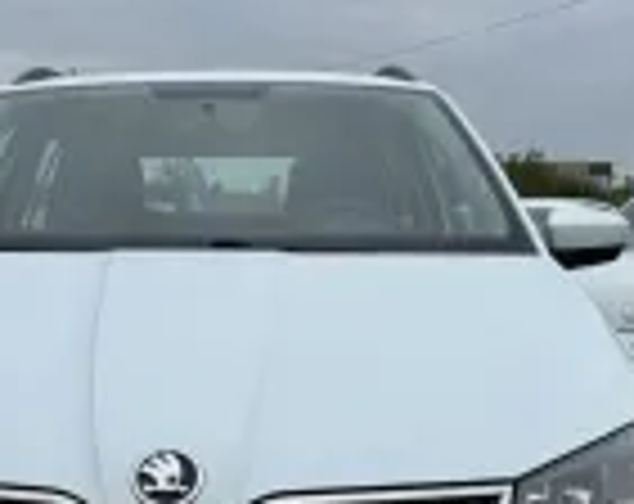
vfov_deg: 24.5
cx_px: 180
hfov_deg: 31.1
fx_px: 1123
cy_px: 459
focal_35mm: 60
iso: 80
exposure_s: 1/2331
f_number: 1.78
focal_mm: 6.76
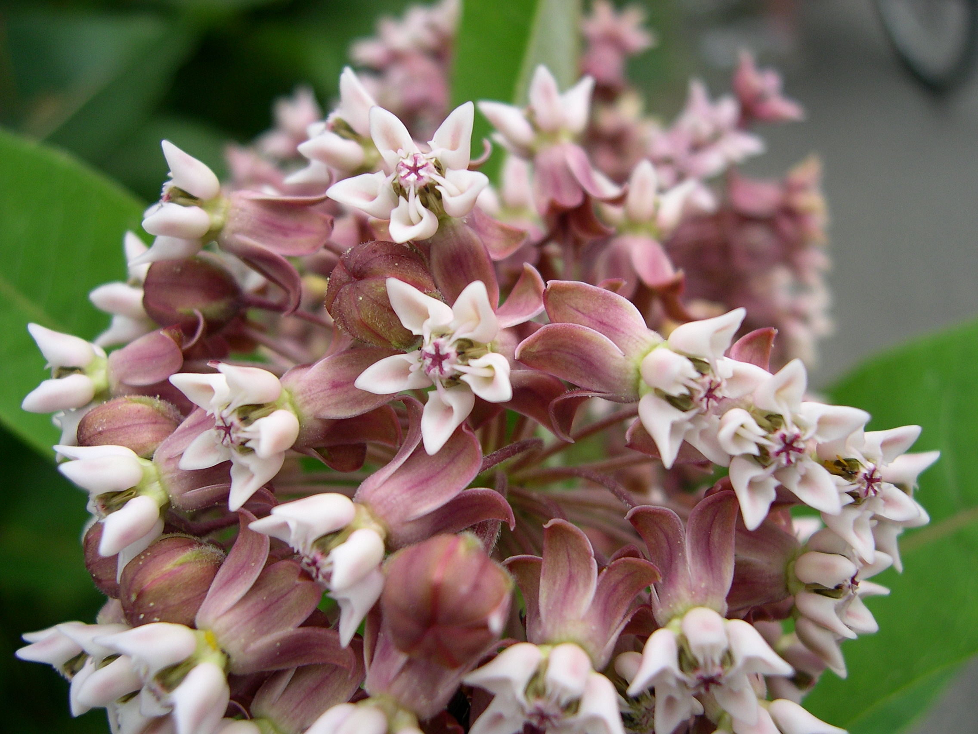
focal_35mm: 38
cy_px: 367
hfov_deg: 49.0
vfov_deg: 37.7
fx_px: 1074
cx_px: 489
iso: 100
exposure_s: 1/531
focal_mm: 8
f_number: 2.8
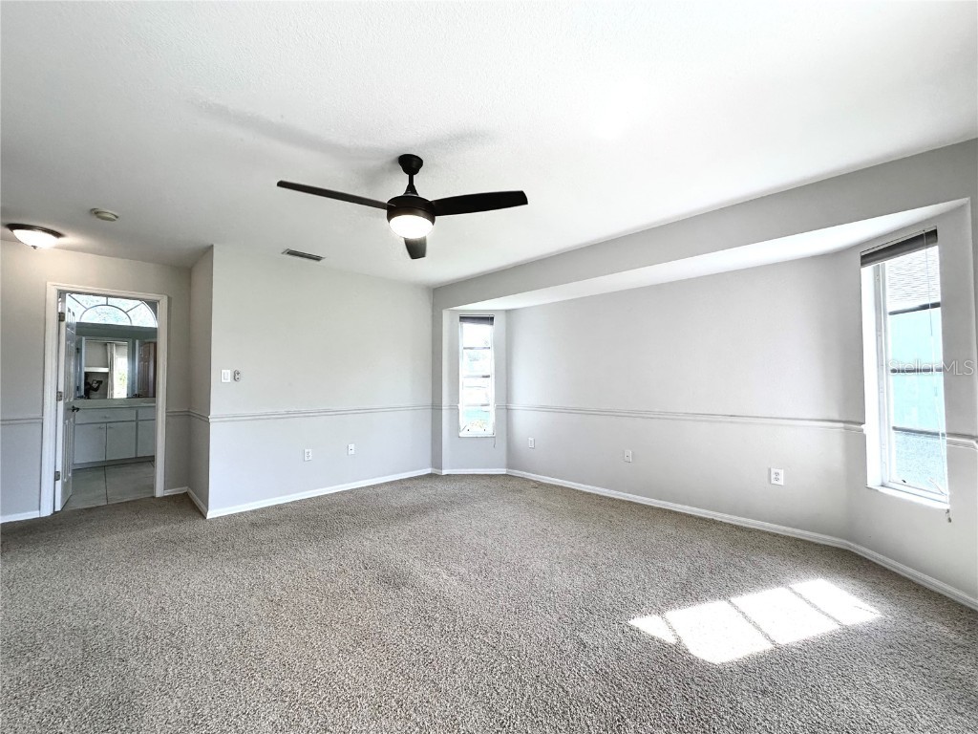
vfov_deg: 85.7
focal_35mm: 14
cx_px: 489
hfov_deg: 102.1
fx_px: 396
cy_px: 367
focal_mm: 2.22
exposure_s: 1/120
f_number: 2.2
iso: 80
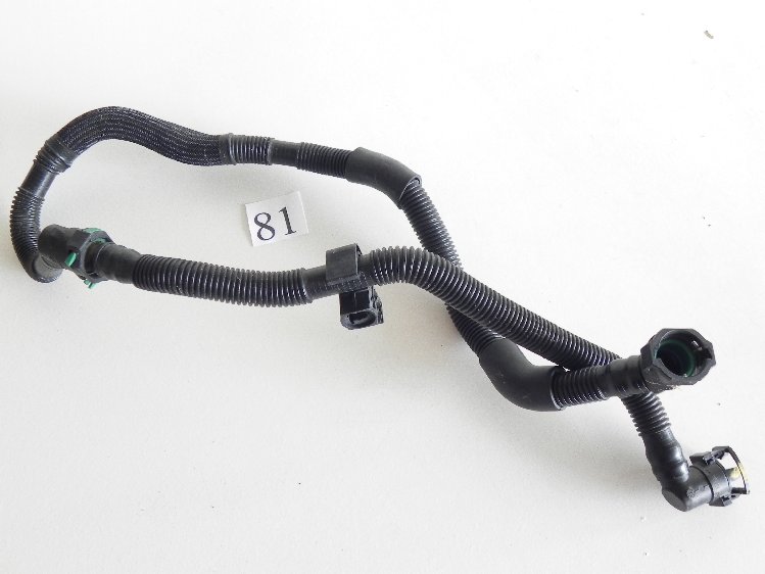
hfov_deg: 55.3
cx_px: 382
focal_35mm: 33
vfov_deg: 43.0
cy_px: 287
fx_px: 729
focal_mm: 5.9
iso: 252
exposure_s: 1/30
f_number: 2.8
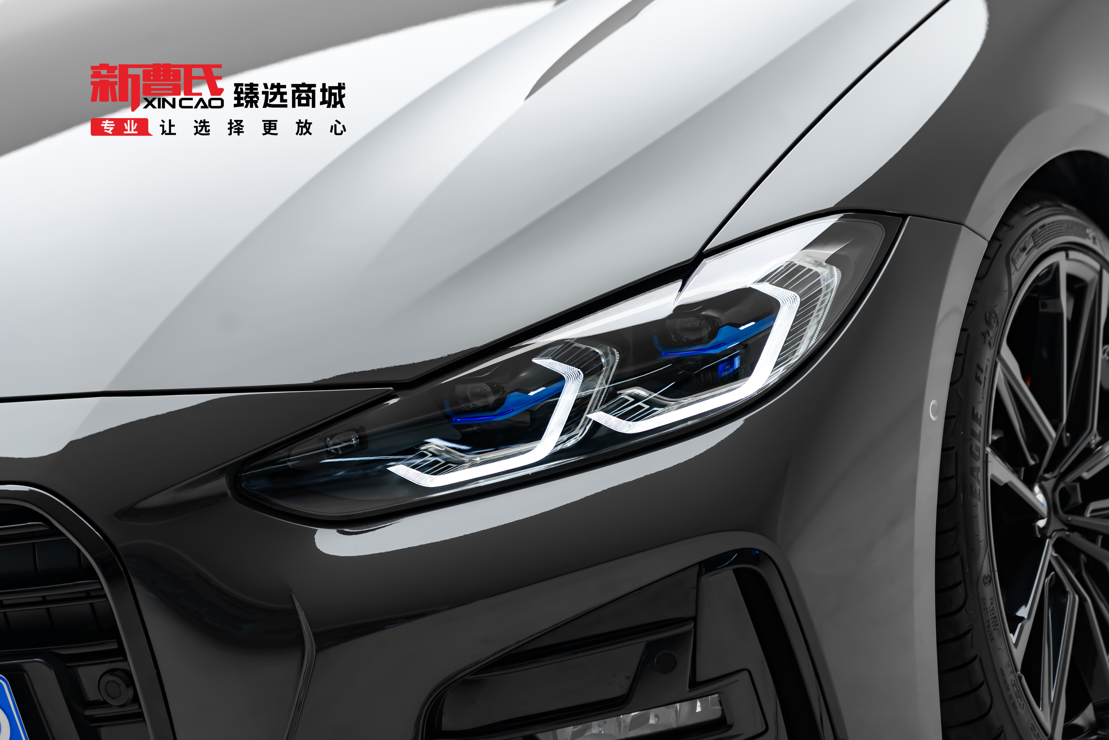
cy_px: 370
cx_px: 554
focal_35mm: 105
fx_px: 3234
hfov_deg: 19.5
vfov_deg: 13.0
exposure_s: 1/160
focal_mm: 105
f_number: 4
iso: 320
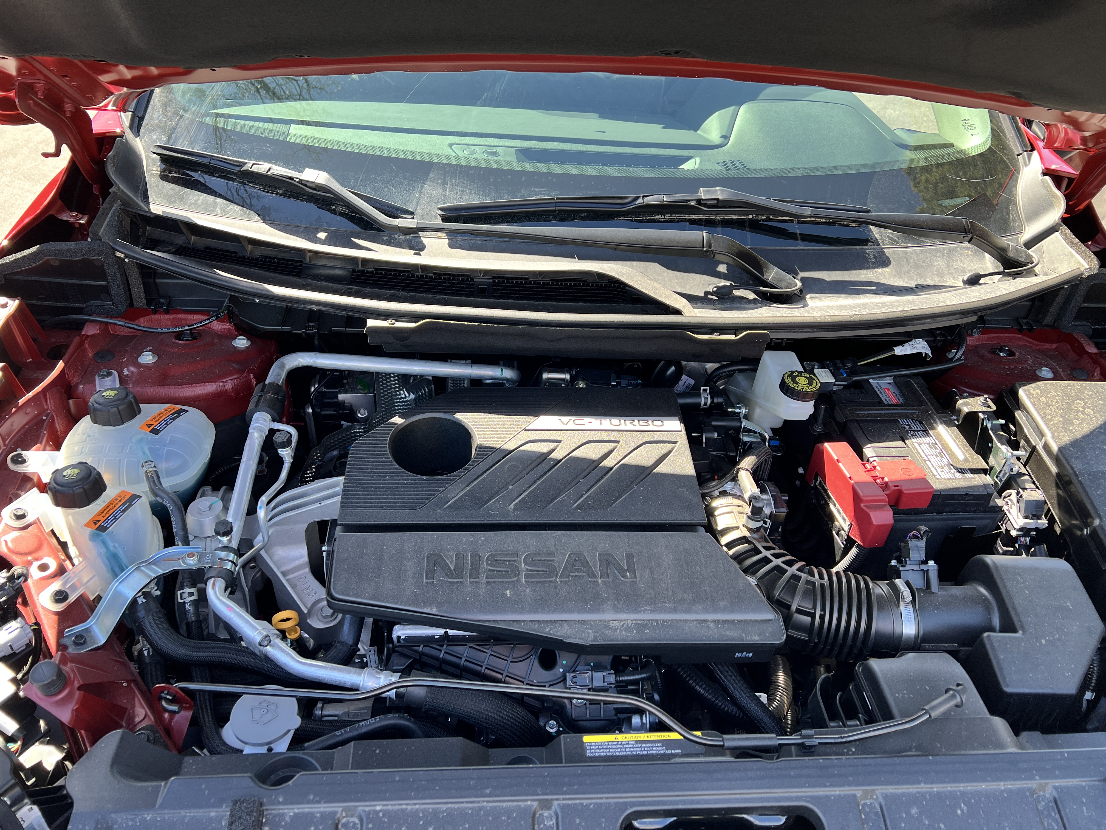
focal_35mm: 26
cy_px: 415
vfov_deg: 53.1
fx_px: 831
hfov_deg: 67.3
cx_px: 553
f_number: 1.5
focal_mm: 5.7
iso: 50
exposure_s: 1/316
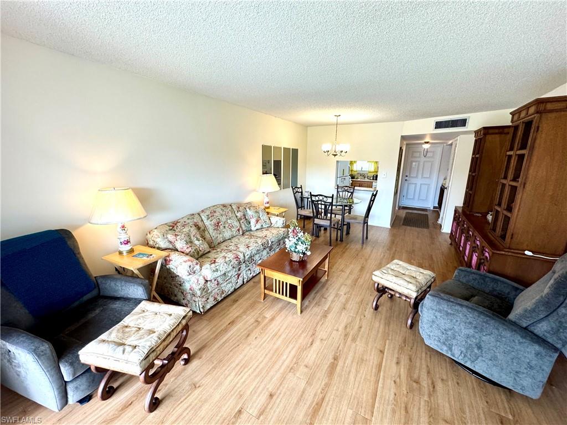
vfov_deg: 85.7
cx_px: 284
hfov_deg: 102.1
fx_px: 229
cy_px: 212
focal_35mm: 14
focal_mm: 2.22
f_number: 2.2
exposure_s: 1/120
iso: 250
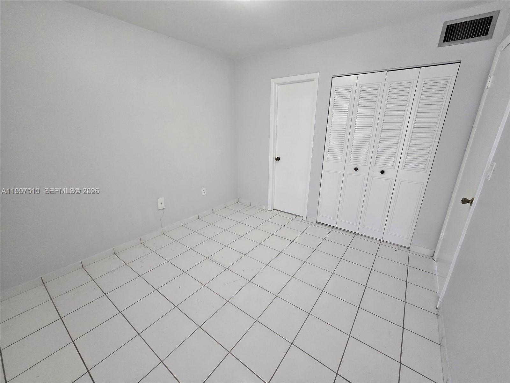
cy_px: 192
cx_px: 255
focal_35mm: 13
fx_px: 192
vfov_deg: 89.9
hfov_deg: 106.2
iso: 200
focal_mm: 2.2
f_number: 2.2
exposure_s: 1/60
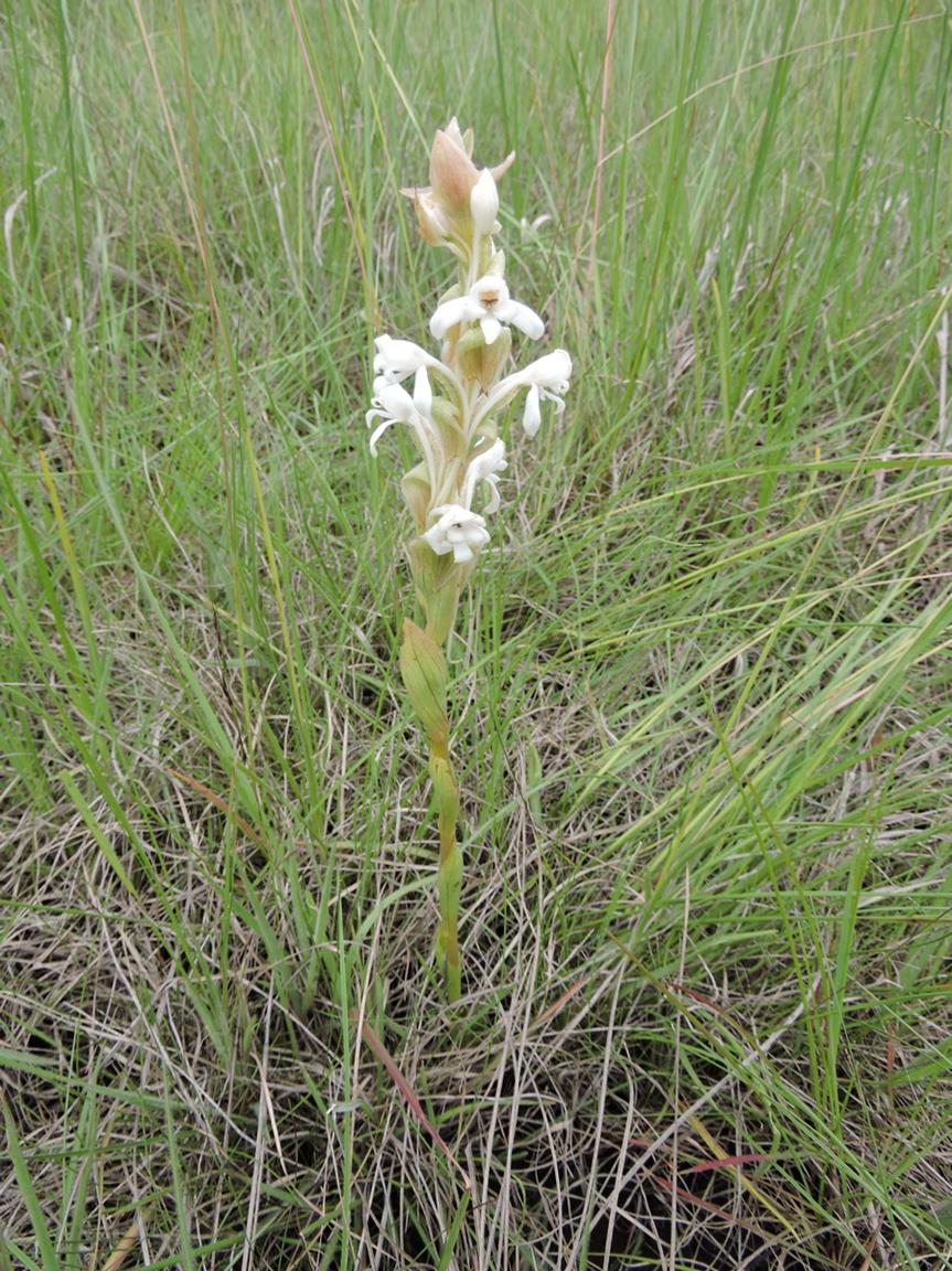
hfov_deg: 56.8
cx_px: 476
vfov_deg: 71.6
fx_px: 881
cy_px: 636
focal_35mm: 24
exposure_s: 1/800
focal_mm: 4.3
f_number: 3.3
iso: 100
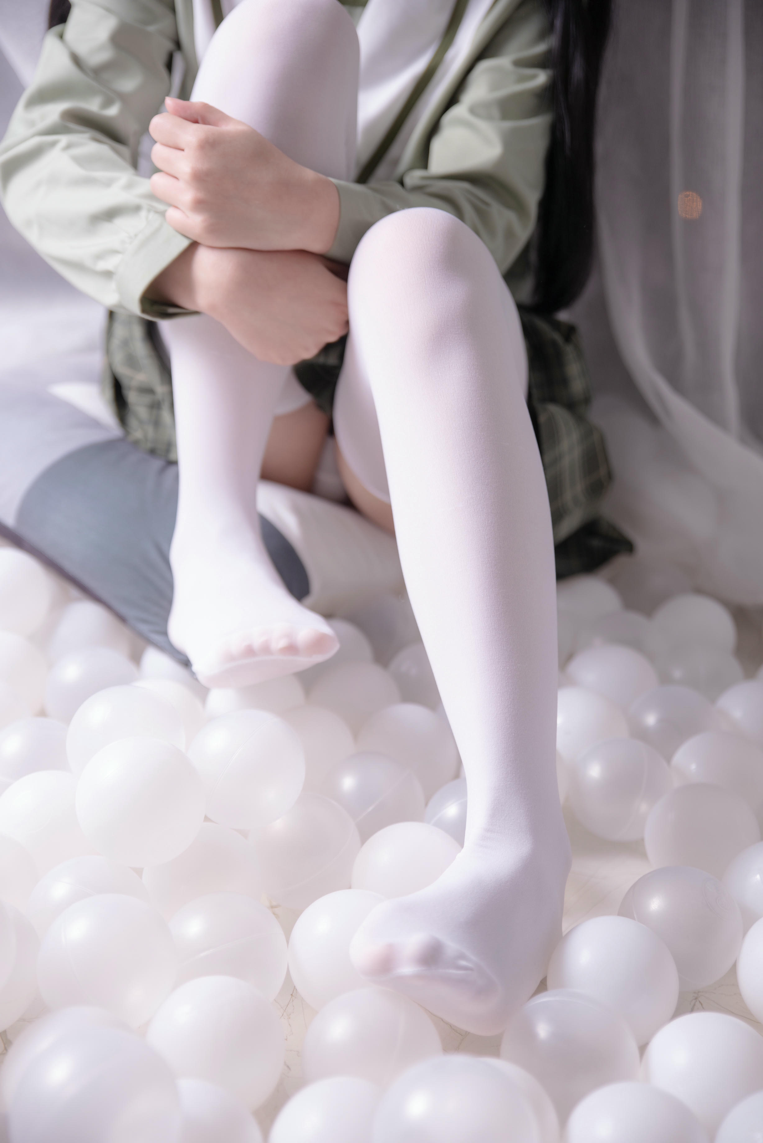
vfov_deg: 39.6
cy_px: 572
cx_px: 382
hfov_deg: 27.0
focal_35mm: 50
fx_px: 1588
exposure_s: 1/160
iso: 100
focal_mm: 50
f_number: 2.8
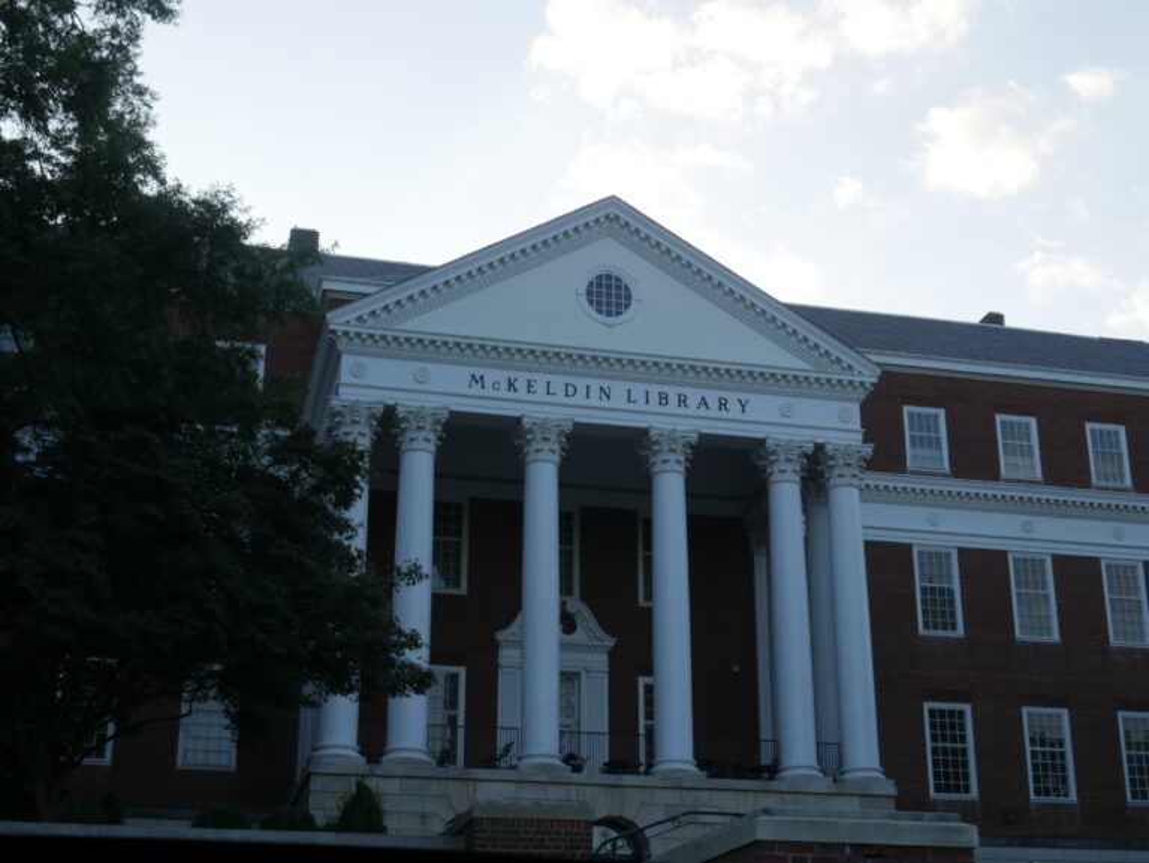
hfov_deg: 38.2
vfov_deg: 29.1
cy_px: 432
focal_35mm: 50
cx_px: 574
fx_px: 1661
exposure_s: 1/60
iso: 200
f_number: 11
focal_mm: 25
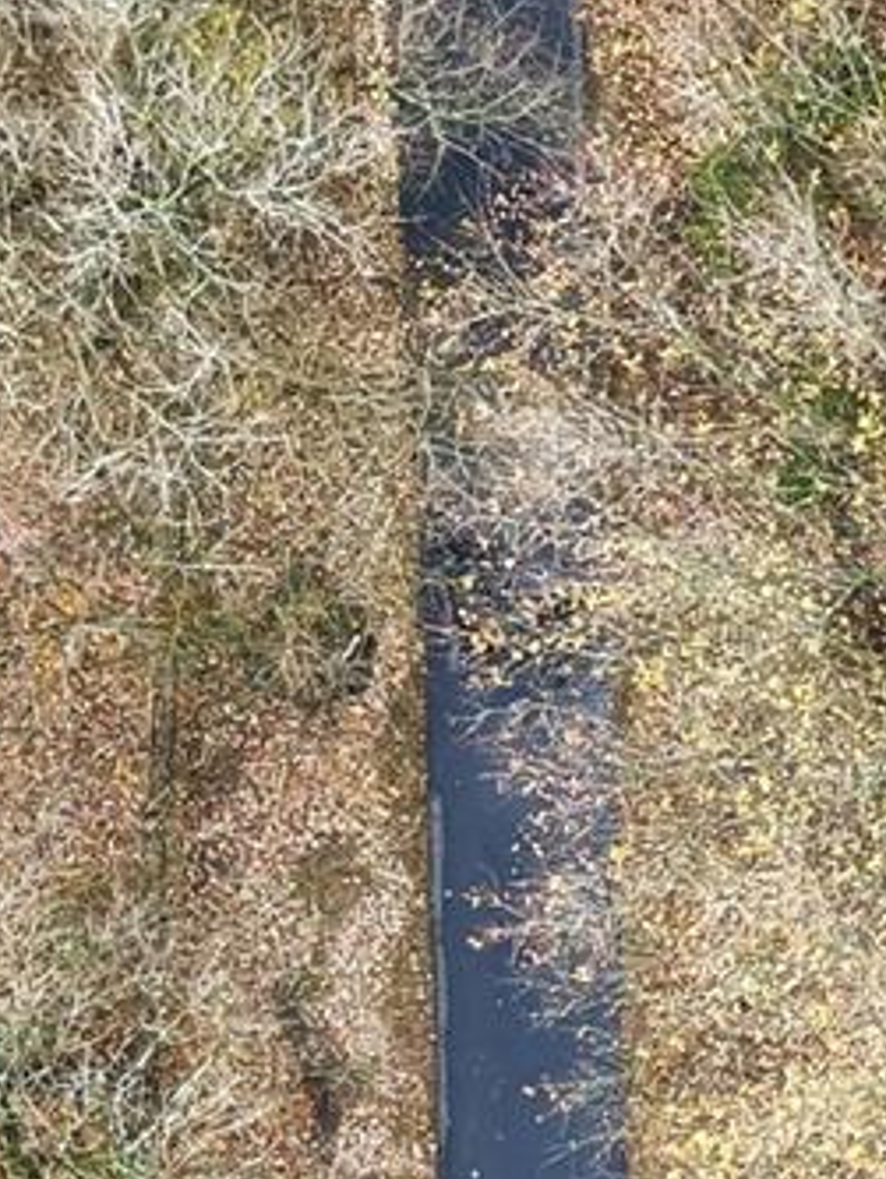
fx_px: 5010
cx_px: 2150
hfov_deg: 9.1
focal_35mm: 147
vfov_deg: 13.4
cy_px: 632
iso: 100
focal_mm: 8.7
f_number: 1.8
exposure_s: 1/180
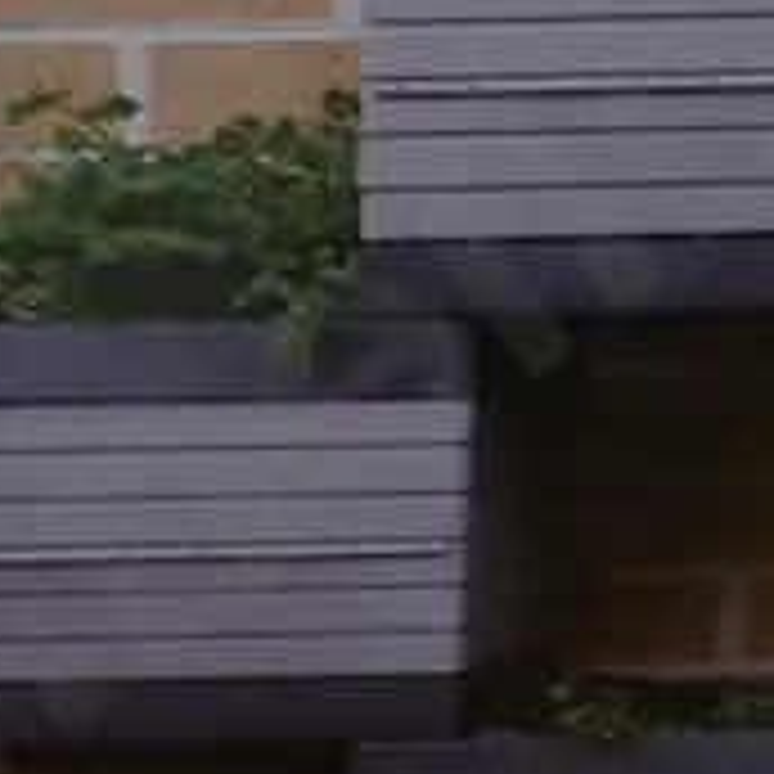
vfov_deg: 11.6
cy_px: -160
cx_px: 1080
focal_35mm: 147
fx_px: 3719
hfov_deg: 11.5
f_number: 3.5
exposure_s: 1/60
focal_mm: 14
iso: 800
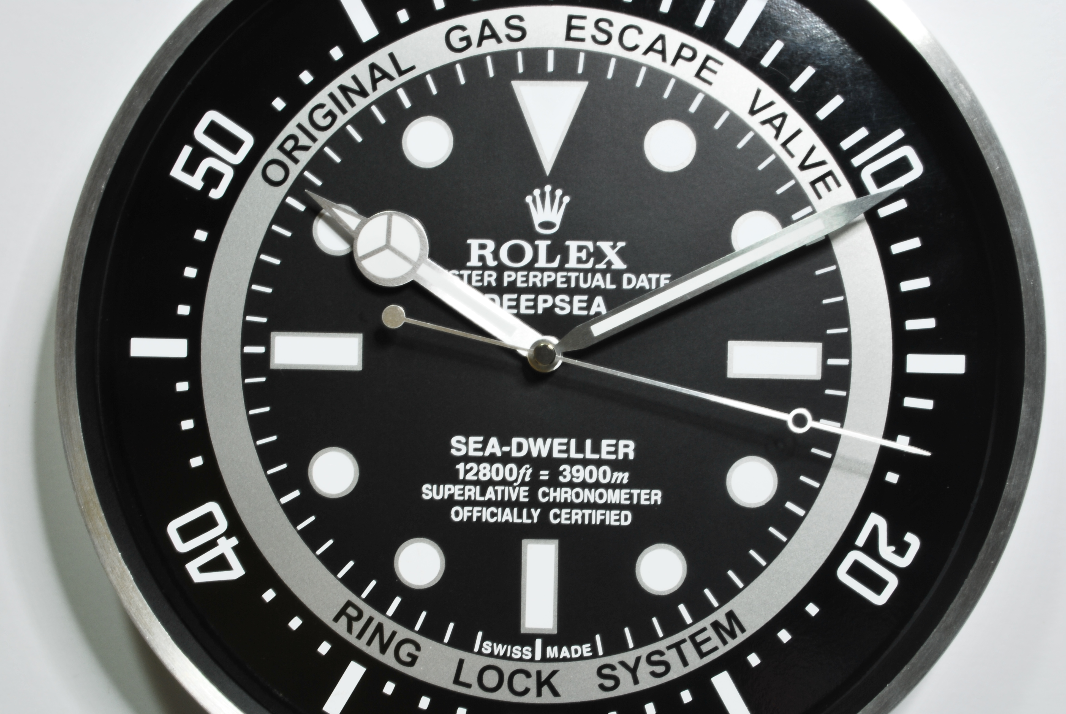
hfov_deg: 36.8
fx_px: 1601
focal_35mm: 54
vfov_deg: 25.1
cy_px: 357
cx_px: 533
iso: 100
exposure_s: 6
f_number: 16
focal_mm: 36
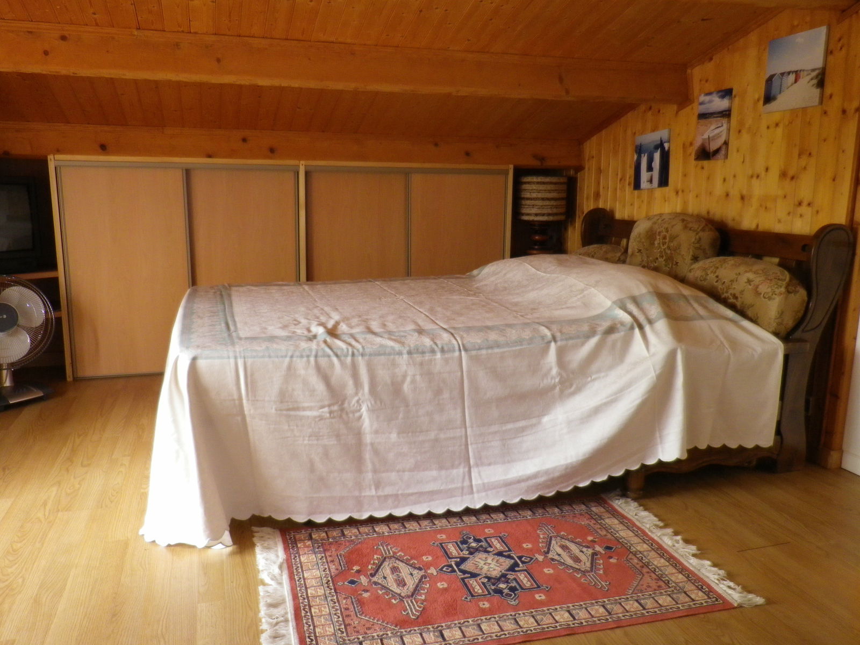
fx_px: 696
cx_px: 430
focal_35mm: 28
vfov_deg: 49.7
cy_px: 322
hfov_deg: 63.4
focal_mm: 5
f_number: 3.2
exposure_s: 1/50
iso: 200
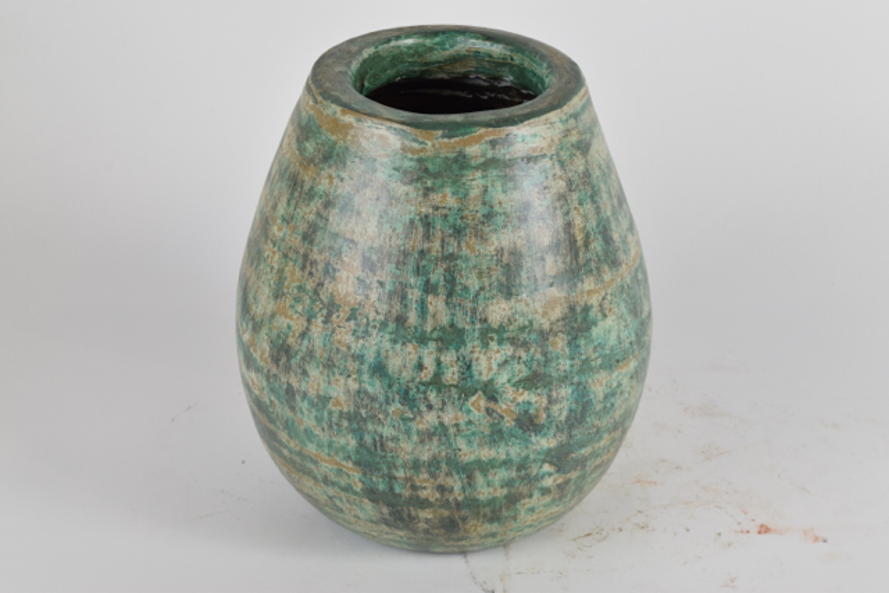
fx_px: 2038
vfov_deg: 16.6
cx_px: 444
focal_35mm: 82
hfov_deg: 24.6
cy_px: 296
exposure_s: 1/125
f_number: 11
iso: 800
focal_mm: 55
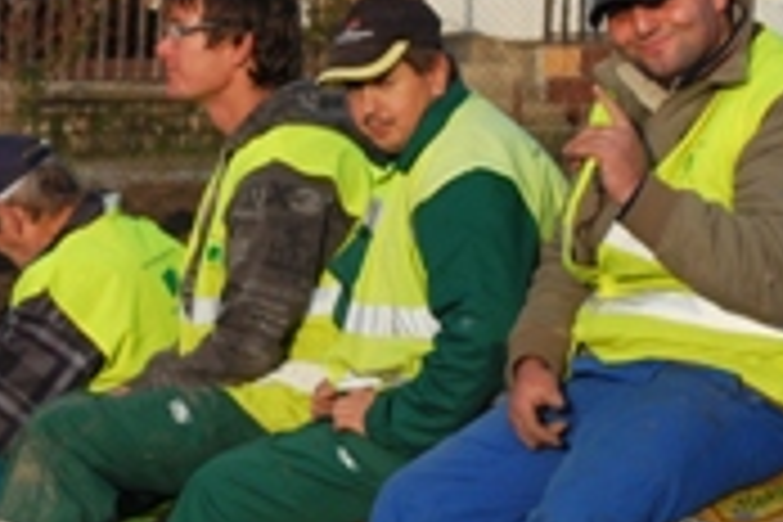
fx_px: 5046
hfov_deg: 8.9
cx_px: 166
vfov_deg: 5.9
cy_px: 162
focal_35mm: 232
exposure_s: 1/1250
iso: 200
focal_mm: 42
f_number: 5.6
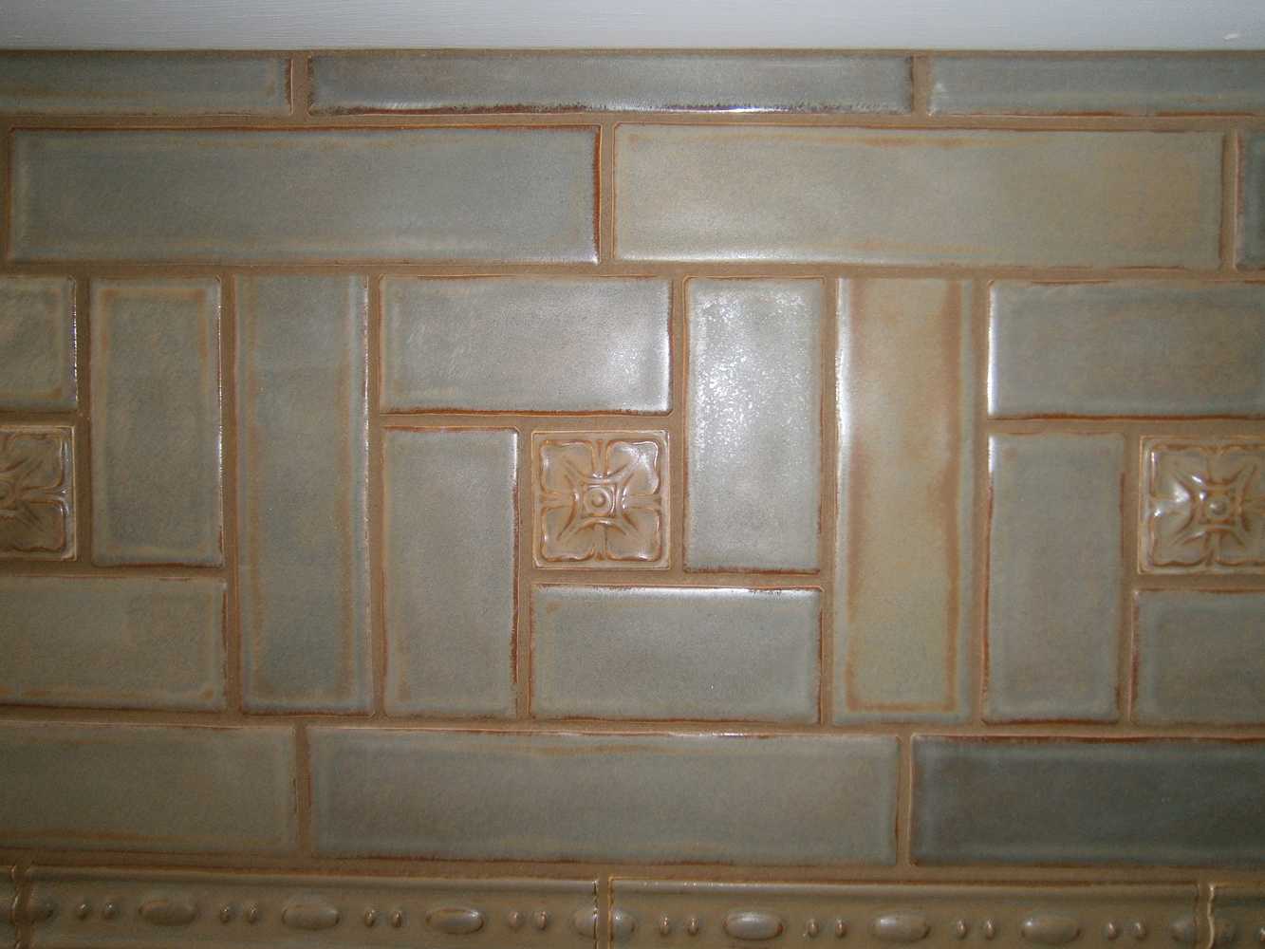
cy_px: 474
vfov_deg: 53.1
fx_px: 950
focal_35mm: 26
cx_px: 632
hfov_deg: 67.3
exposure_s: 1/30
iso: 125
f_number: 2.8
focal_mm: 4.7
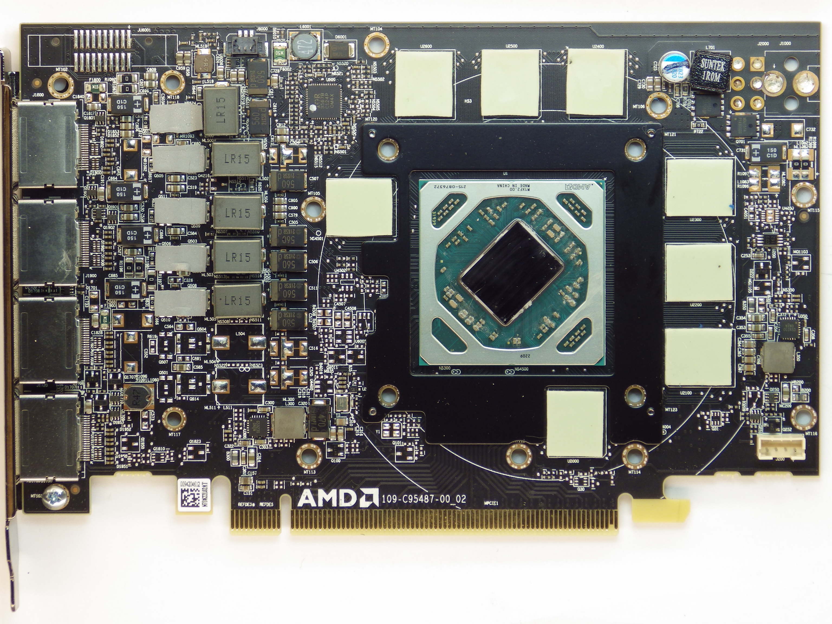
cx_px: 416
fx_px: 4062
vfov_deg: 8.8
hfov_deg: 11.7
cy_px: 312
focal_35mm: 169
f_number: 5.3
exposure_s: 1/125
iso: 100
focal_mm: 30.4
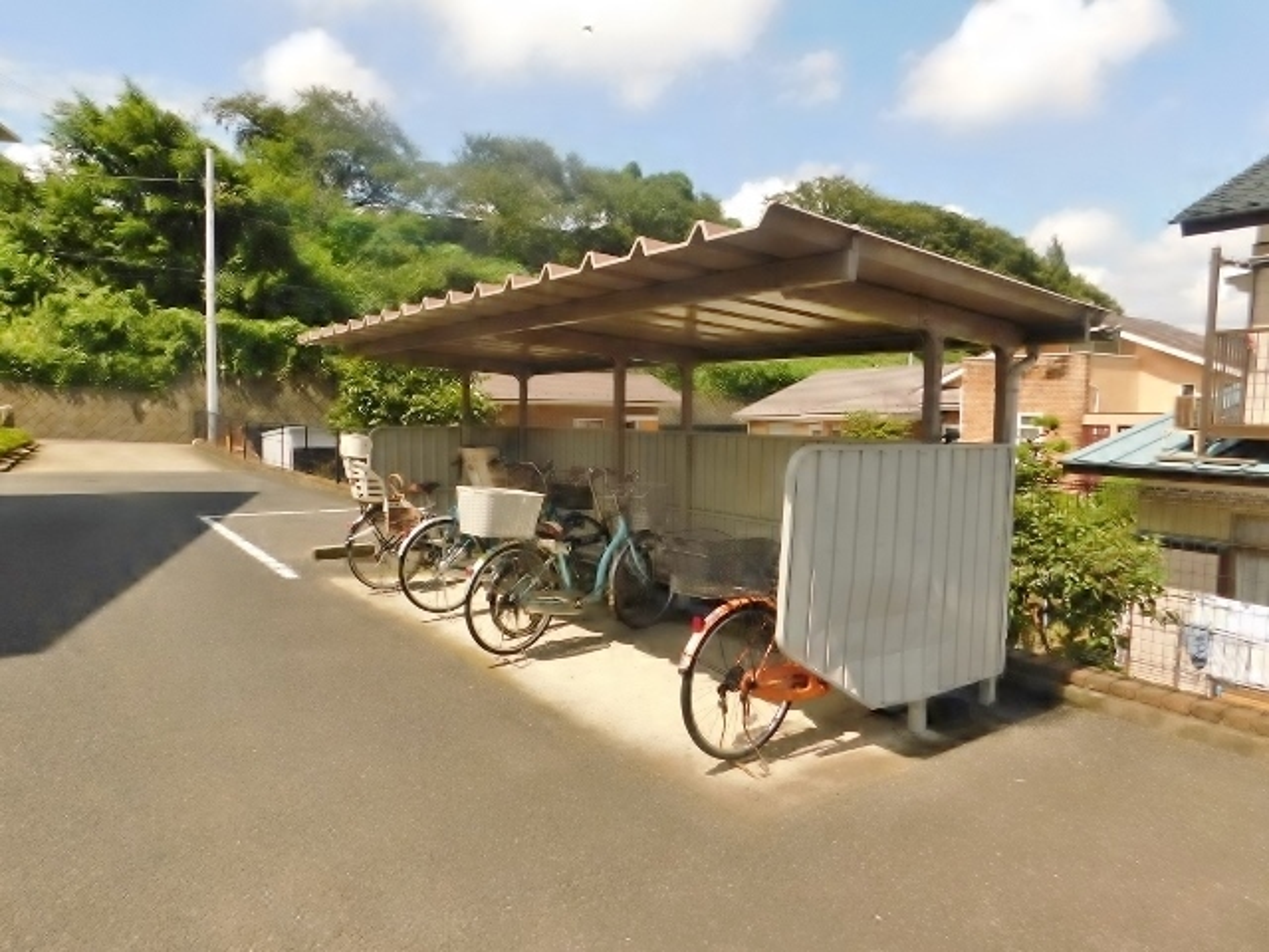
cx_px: 634
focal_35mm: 23
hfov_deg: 73.9
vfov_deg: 58.9
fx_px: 843
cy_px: 476
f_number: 3
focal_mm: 4
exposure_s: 1/1250
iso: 125
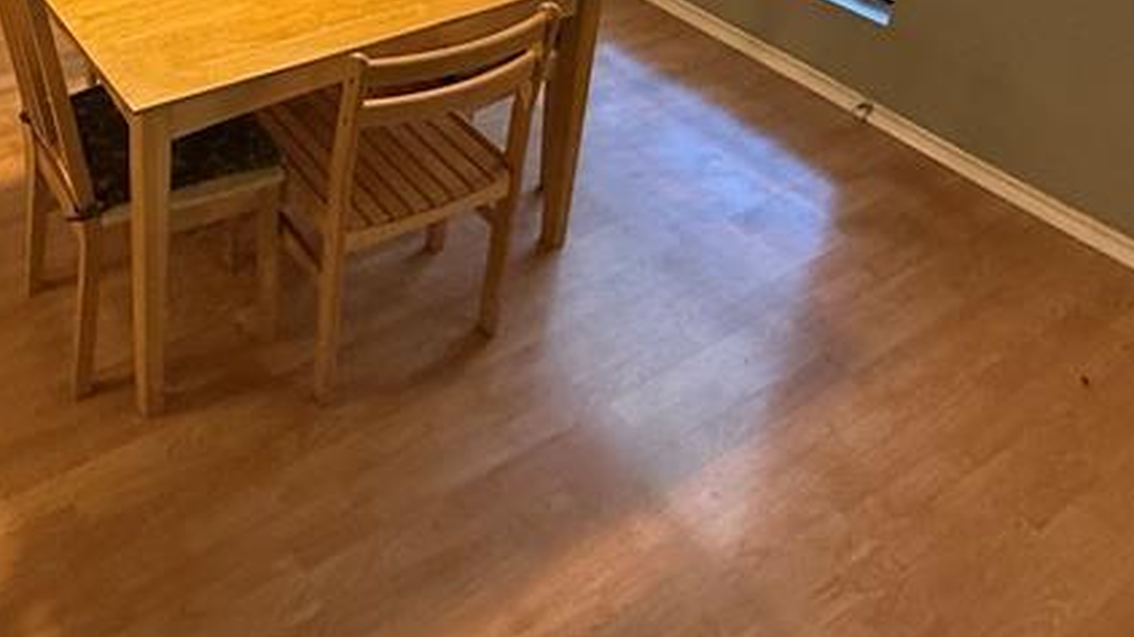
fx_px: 1112
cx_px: 228
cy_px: -110
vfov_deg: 28.2
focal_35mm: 37
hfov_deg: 50.8
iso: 500
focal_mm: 2.22
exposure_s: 1/120
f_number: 2.2
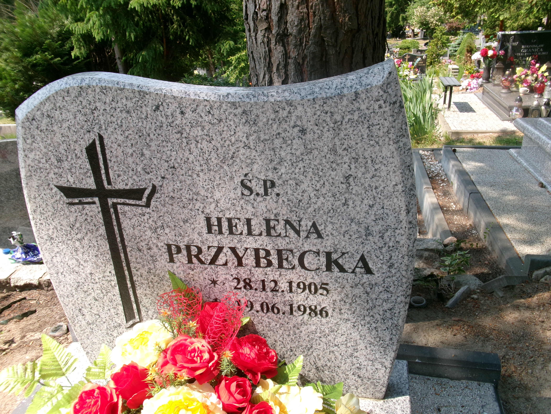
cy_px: 207
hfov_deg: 63.4
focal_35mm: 28
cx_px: 276
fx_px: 446
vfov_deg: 49.7
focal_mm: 5.1
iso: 100
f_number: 10.8
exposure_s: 1/58
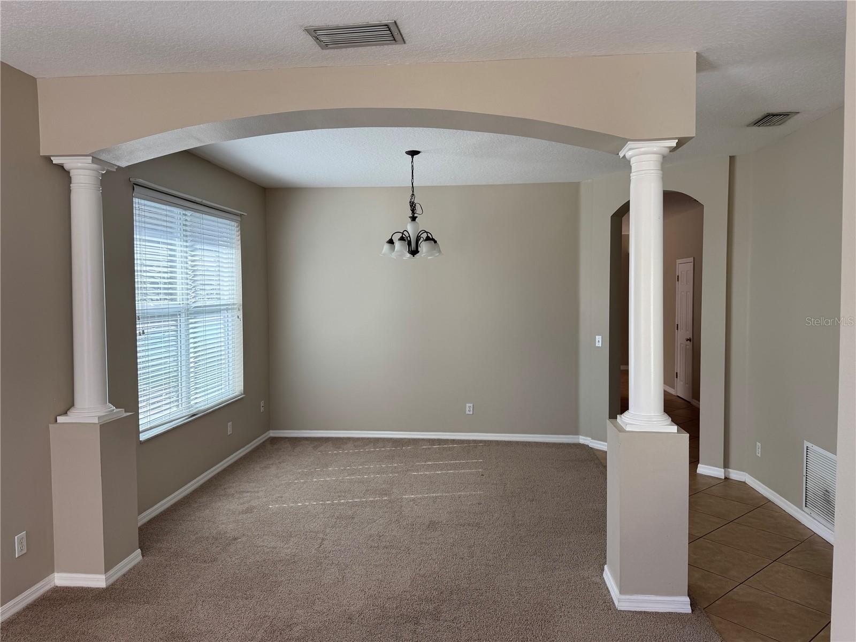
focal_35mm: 24
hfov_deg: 71.6
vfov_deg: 56.8
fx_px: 593
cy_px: 321
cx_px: 428
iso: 80
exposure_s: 1/176
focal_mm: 6.76
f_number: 1.78
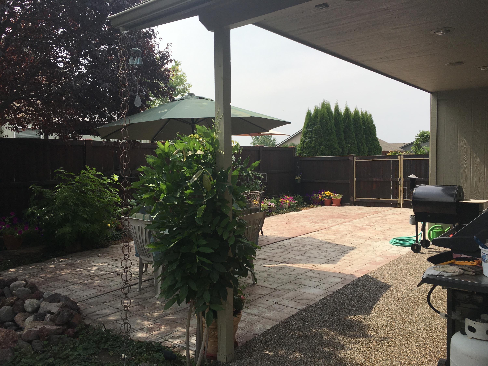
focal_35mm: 29
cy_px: 183
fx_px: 409
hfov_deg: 61.7
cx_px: 244
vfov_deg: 48.2
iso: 25
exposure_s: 1/1451
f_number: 2.2
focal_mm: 4.15
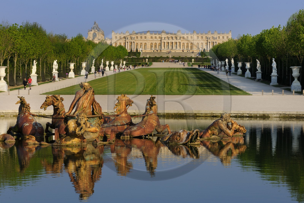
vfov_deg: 12.2
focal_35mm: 112
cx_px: 152
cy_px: 102
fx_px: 946
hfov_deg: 18.3
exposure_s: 1/60
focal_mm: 112
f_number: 13
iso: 100
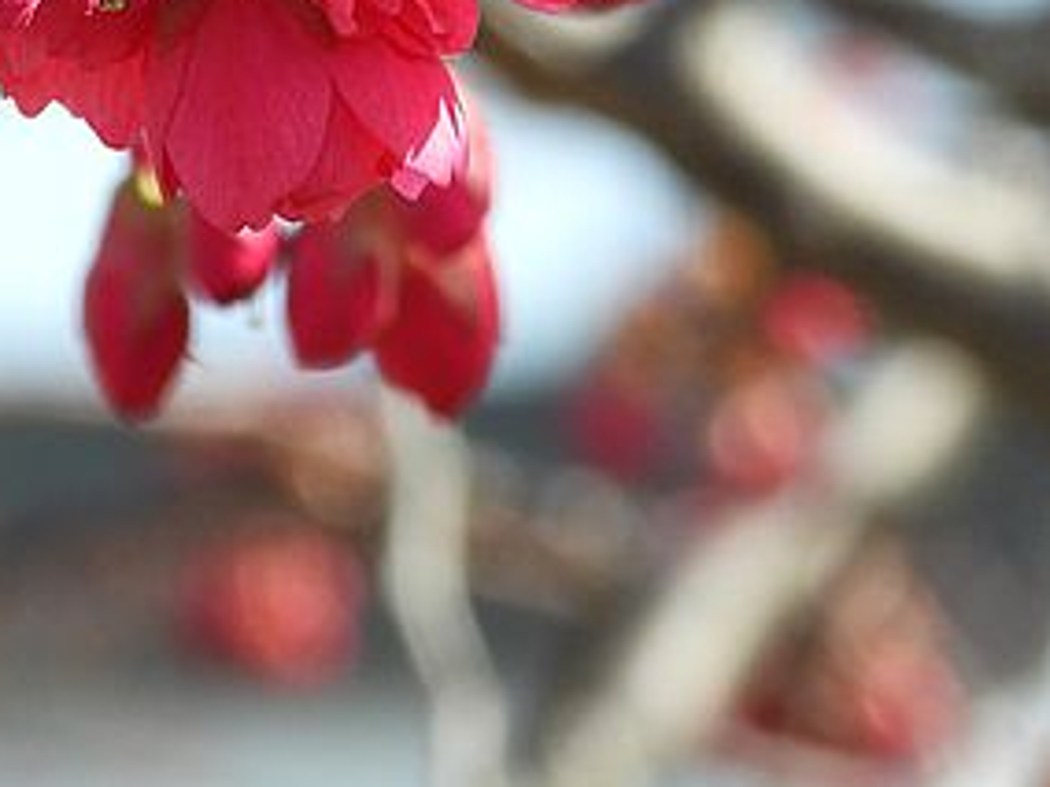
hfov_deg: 4.1
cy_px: -100
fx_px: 14529
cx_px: -270
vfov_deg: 3.1
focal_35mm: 479
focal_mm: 30.3
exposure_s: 1/250
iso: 100
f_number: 4.5
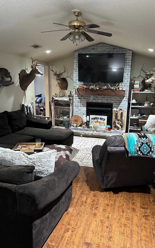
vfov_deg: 70.4
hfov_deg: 47.4
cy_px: 123
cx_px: 90
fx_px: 176
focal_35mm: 26
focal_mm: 6.86
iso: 800
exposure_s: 1/60
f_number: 1.78
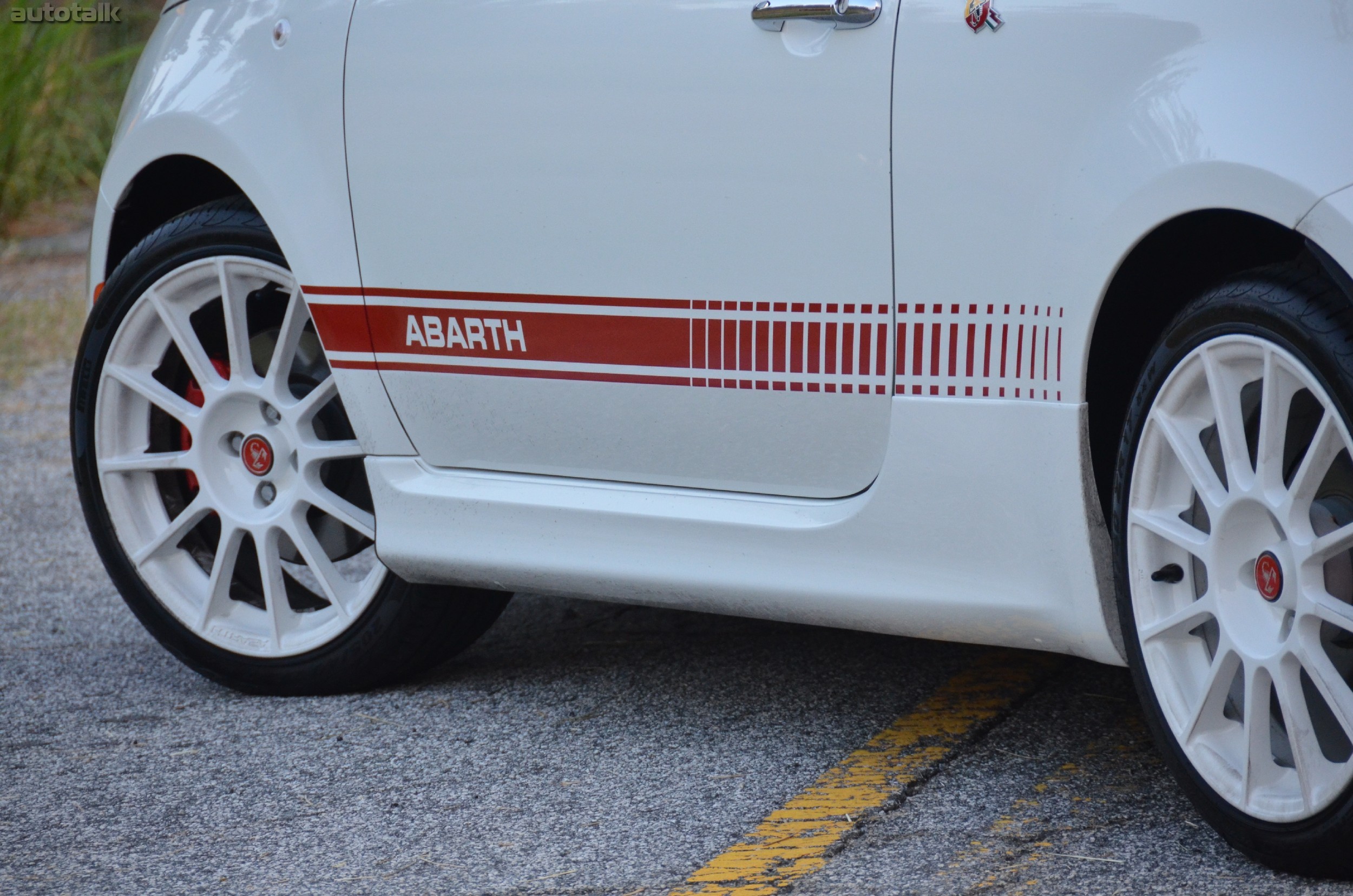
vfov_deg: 4.6
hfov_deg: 6.9
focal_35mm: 300
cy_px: 448
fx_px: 11252
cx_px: 676
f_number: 5.6
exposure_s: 1/500
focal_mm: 200
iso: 1600
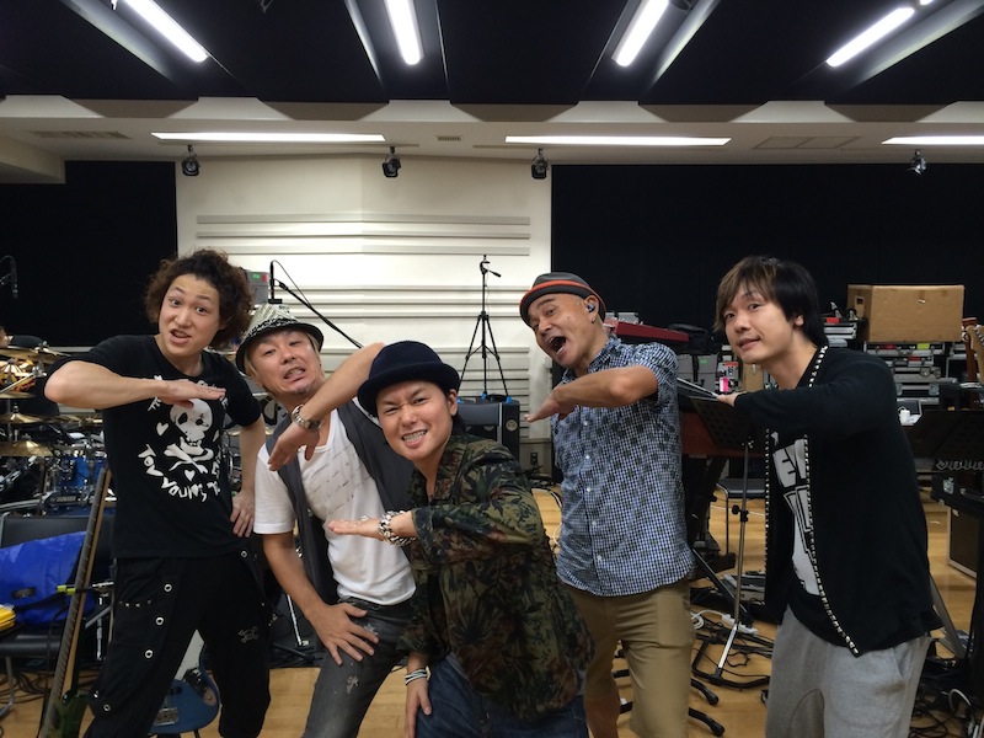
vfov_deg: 46.8
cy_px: 369
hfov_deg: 60.0
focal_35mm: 30
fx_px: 853
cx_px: 492
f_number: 2.2
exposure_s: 1/33
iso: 125
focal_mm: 4.12
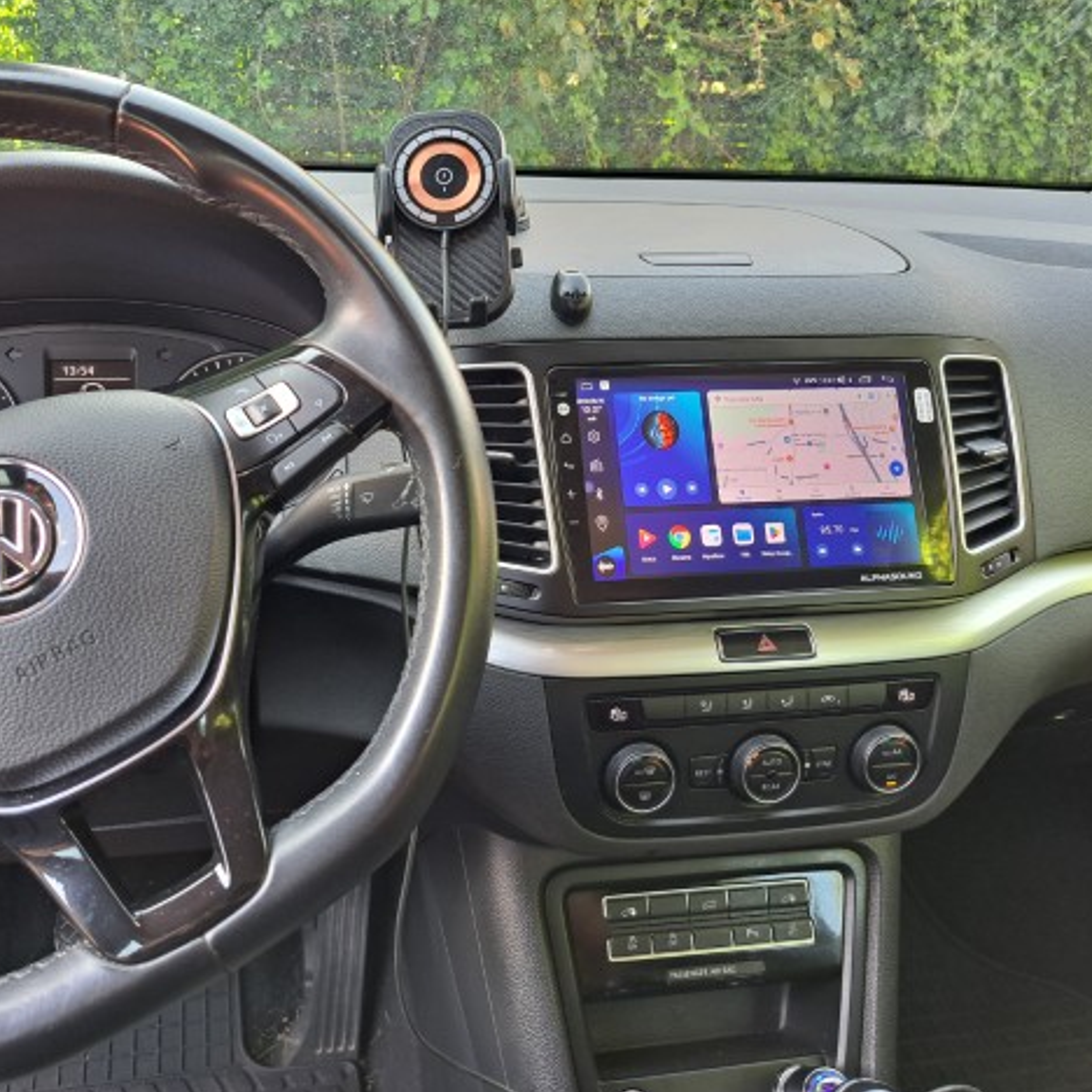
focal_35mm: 29
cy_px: 544
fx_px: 1035
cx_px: 392
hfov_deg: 54.8
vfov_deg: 55.6
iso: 64
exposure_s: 1/50
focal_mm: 5.23
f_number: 1.8
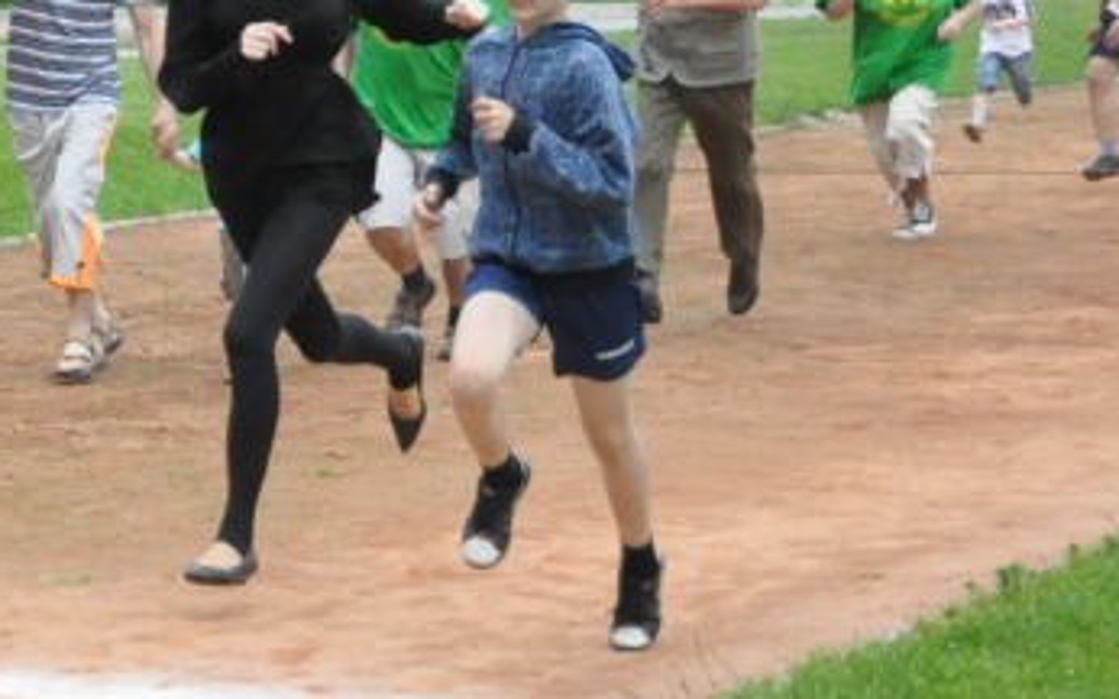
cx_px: -65
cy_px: 419
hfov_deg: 19.0
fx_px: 3232
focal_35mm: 106
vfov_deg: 12.3
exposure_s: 1/3200
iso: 3200
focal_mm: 30
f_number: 4.5
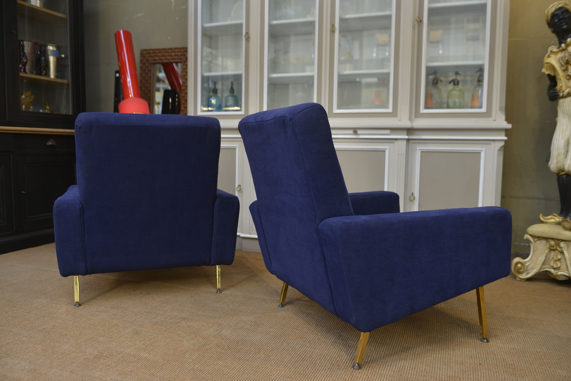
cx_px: 286
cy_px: 190
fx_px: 460
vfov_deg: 45.0
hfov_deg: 63.6
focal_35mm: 29
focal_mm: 29
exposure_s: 1/50
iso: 400
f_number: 3.5
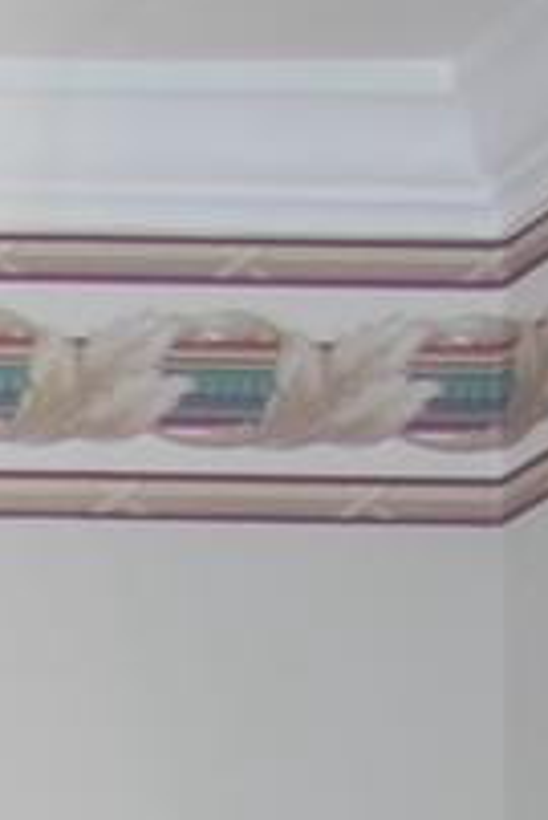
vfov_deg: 6.7
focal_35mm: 274
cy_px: 2630
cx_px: -3004
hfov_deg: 3.9
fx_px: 6245
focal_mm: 18
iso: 200
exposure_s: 1/60
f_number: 4
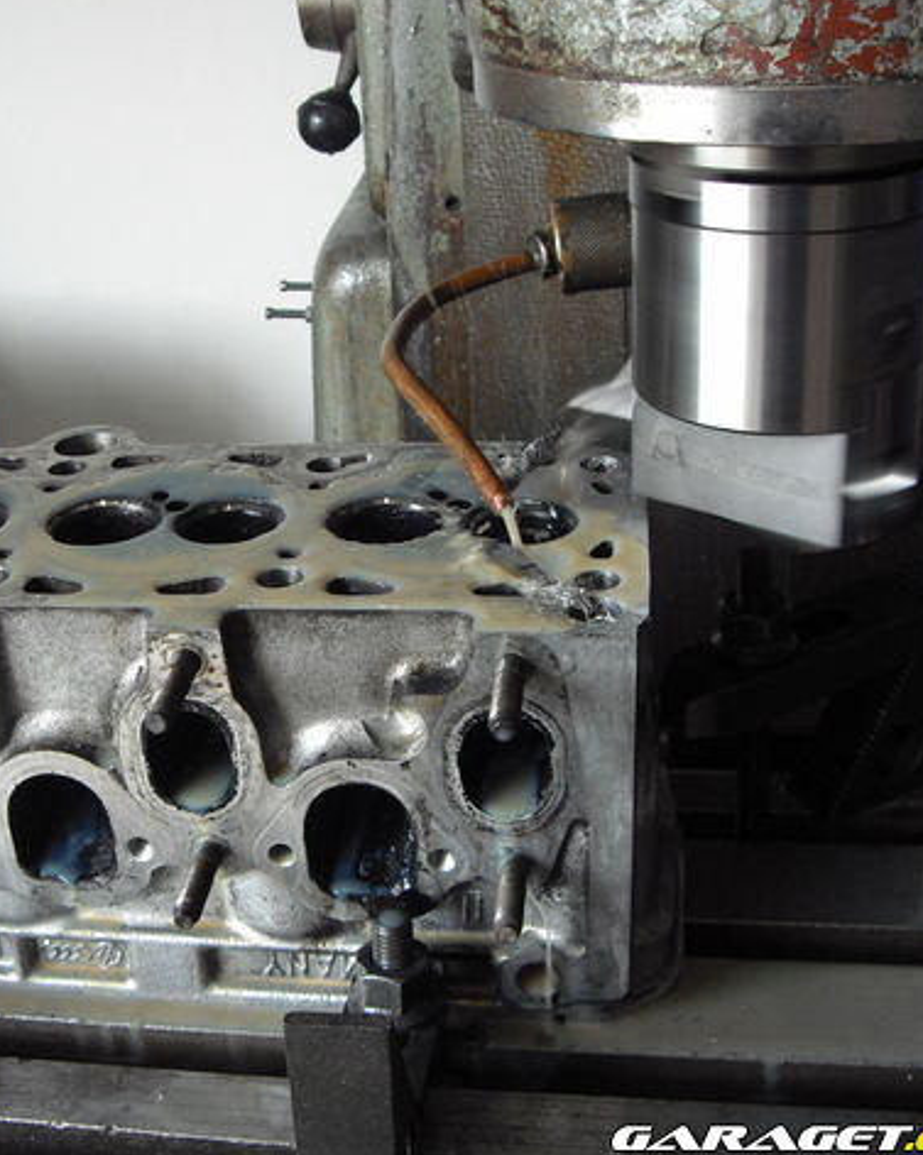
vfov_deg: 38.1
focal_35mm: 49
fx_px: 1675
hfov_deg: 30.4
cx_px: 247
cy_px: 575
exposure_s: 1/80
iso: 200
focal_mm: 6.2
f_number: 2.7
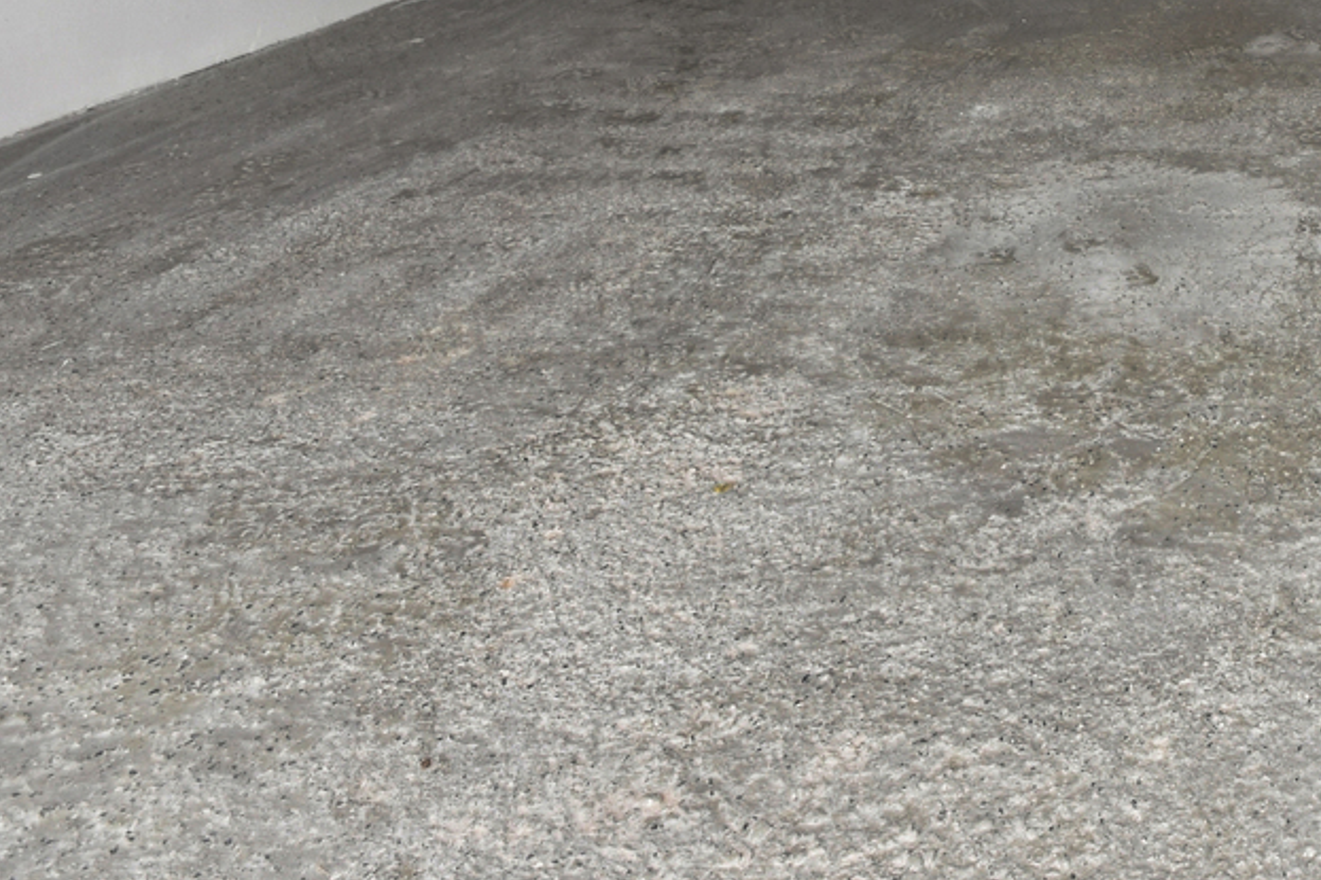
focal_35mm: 39
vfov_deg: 28.4
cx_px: 1395
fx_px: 1431
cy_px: -246
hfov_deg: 41.3
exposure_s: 1/80
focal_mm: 10
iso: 400
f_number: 8
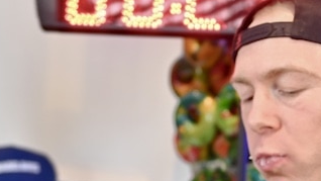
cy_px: 159
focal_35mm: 118
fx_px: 1005
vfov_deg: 10.2
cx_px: 268
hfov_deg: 18.0
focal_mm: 35
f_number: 2.8
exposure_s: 1/100
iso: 250
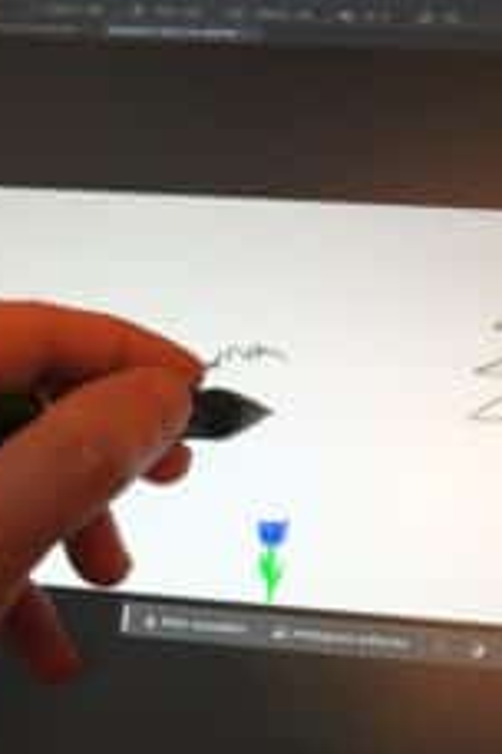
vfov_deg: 47.4
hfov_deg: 32.6
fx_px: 858
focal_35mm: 41
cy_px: 400
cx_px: 225
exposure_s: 1/30
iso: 500
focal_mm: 24
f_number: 10
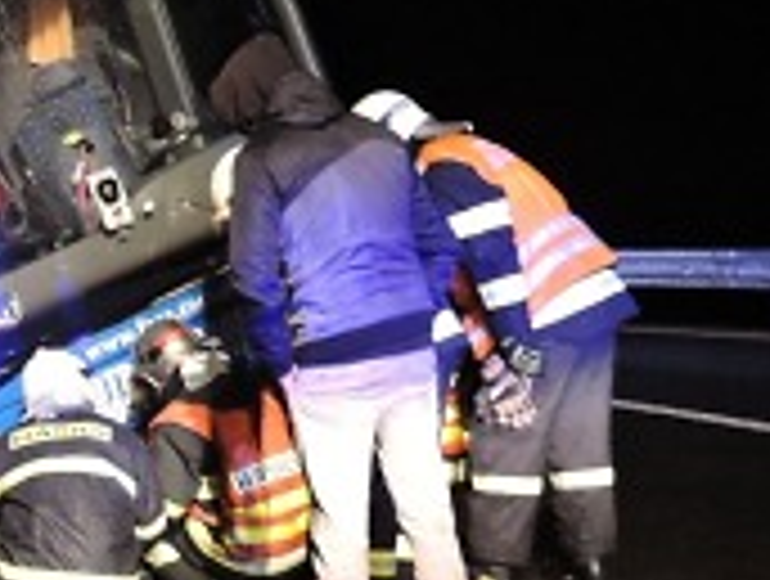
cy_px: 355
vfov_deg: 26.1
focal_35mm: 56
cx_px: 104
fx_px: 1248
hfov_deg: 32.8
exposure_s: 1/20
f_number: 1.8
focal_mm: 5.1
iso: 400
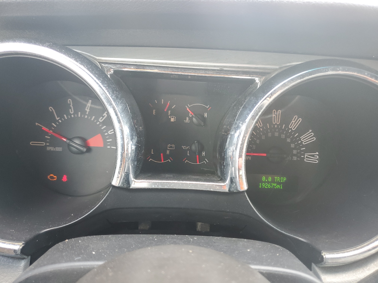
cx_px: 189
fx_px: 284
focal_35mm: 26
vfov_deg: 53.1
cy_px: 142
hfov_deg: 67.3
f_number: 1.5
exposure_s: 1/60.2
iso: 71
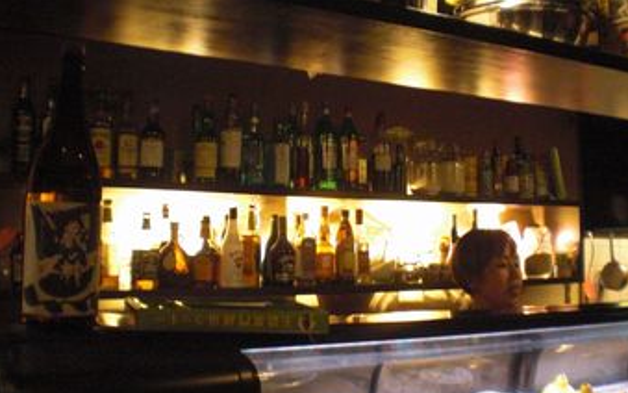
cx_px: 316
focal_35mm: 41
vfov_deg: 31.3
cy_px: 209
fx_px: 702
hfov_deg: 48.2
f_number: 3.1
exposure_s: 1/13
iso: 800
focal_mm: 6.3
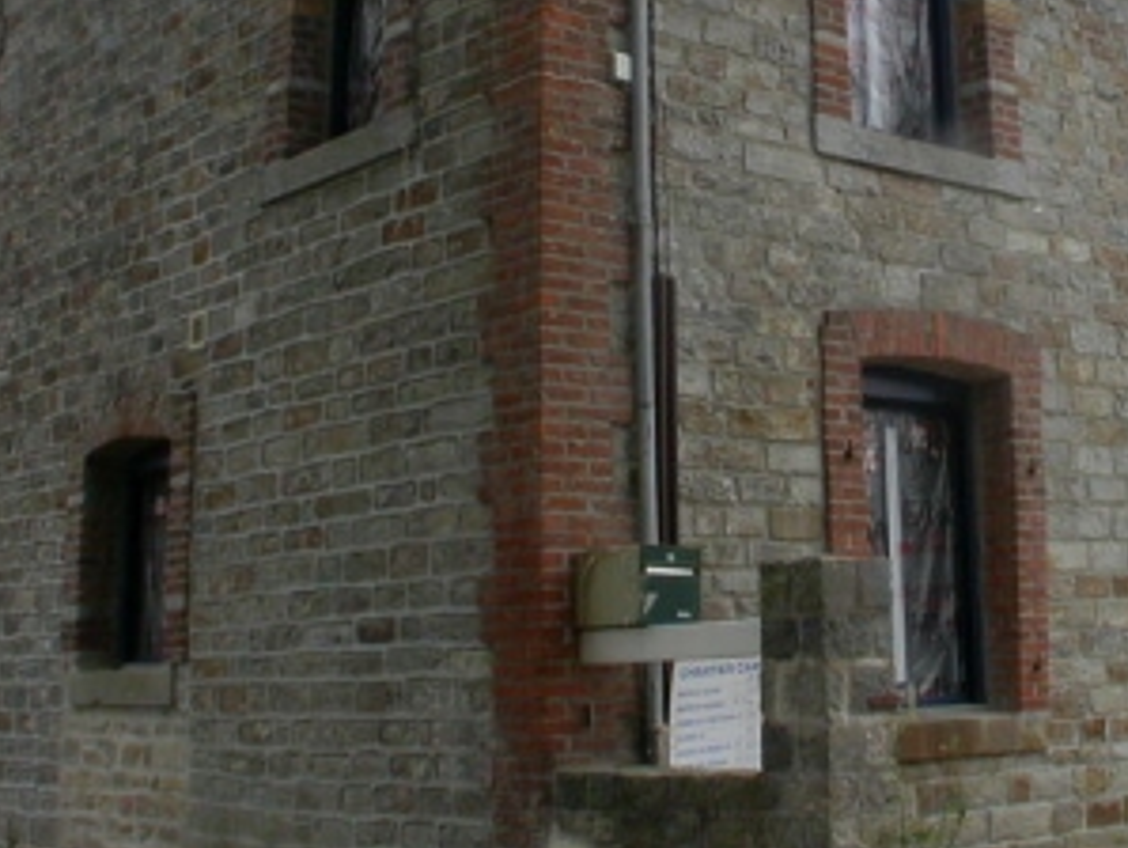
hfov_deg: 22.3
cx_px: 829
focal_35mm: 87
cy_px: 151
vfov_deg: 16.8
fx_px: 2837
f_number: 7.5
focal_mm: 7.85
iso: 100
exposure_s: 1/250
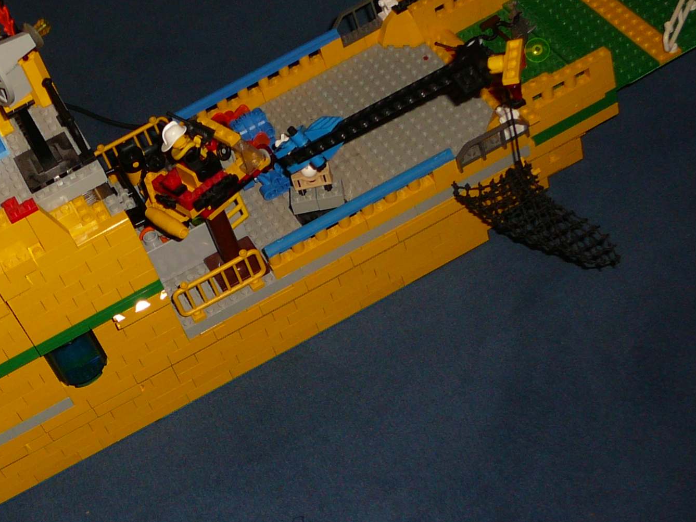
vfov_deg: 21.9
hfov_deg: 28.0
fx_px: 1347
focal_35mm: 67
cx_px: 87
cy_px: 271
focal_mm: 5.2
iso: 100
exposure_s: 1/30
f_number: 2.8
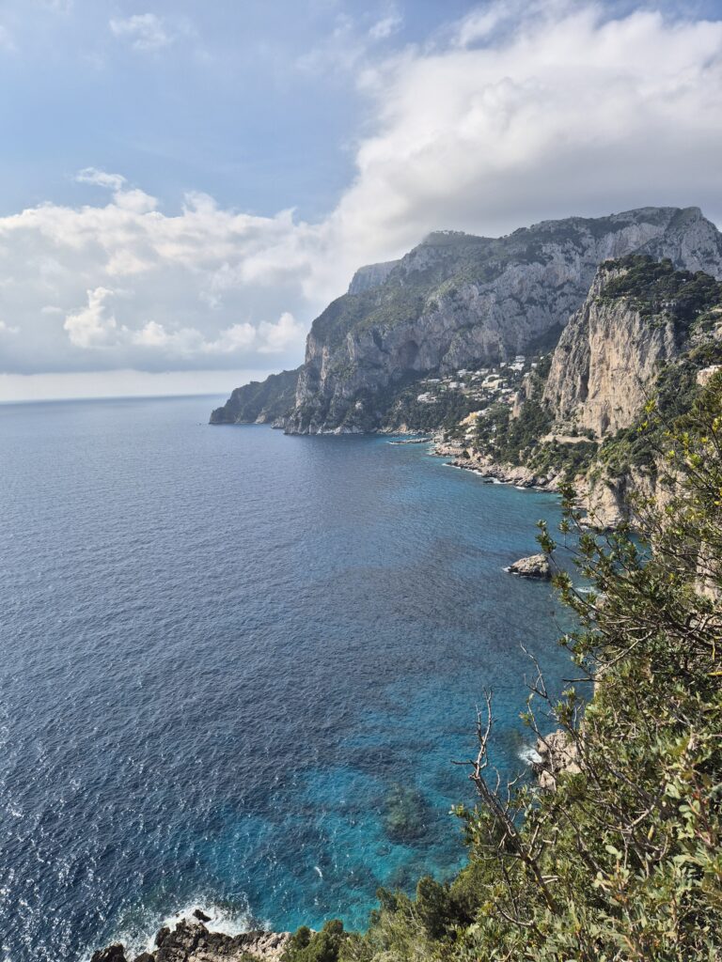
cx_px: 361
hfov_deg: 58.9
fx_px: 640
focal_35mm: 23
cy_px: 481
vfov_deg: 73.9
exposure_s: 1/2208
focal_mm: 5.4
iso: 25
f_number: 1.8
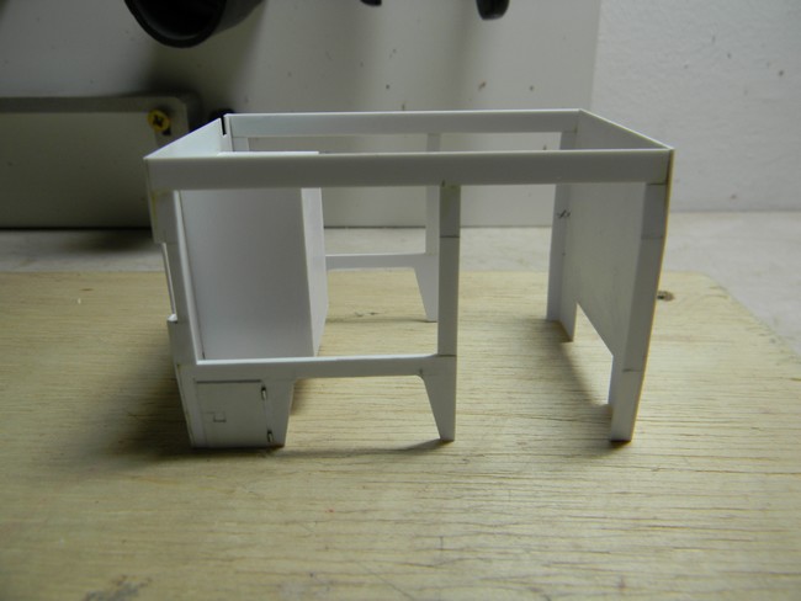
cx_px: 400
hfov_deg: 63.4
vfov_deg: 49.8
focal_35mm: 28
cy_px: 300
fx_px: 648
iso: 88
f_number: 3.5
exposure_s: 1/30
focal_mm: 5
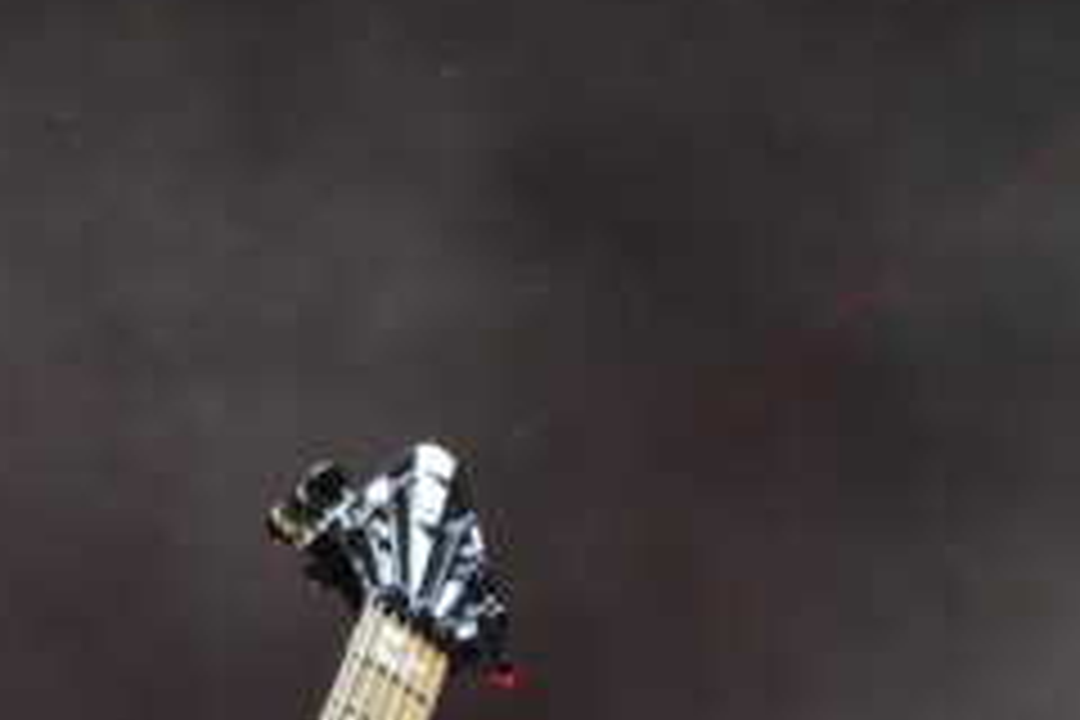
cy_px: 868
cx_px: -531
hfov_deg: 2.7
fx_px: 22708
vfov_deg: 1.8
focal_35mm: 757
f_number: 5.6
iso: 2500
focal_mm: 158
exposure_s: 1/250
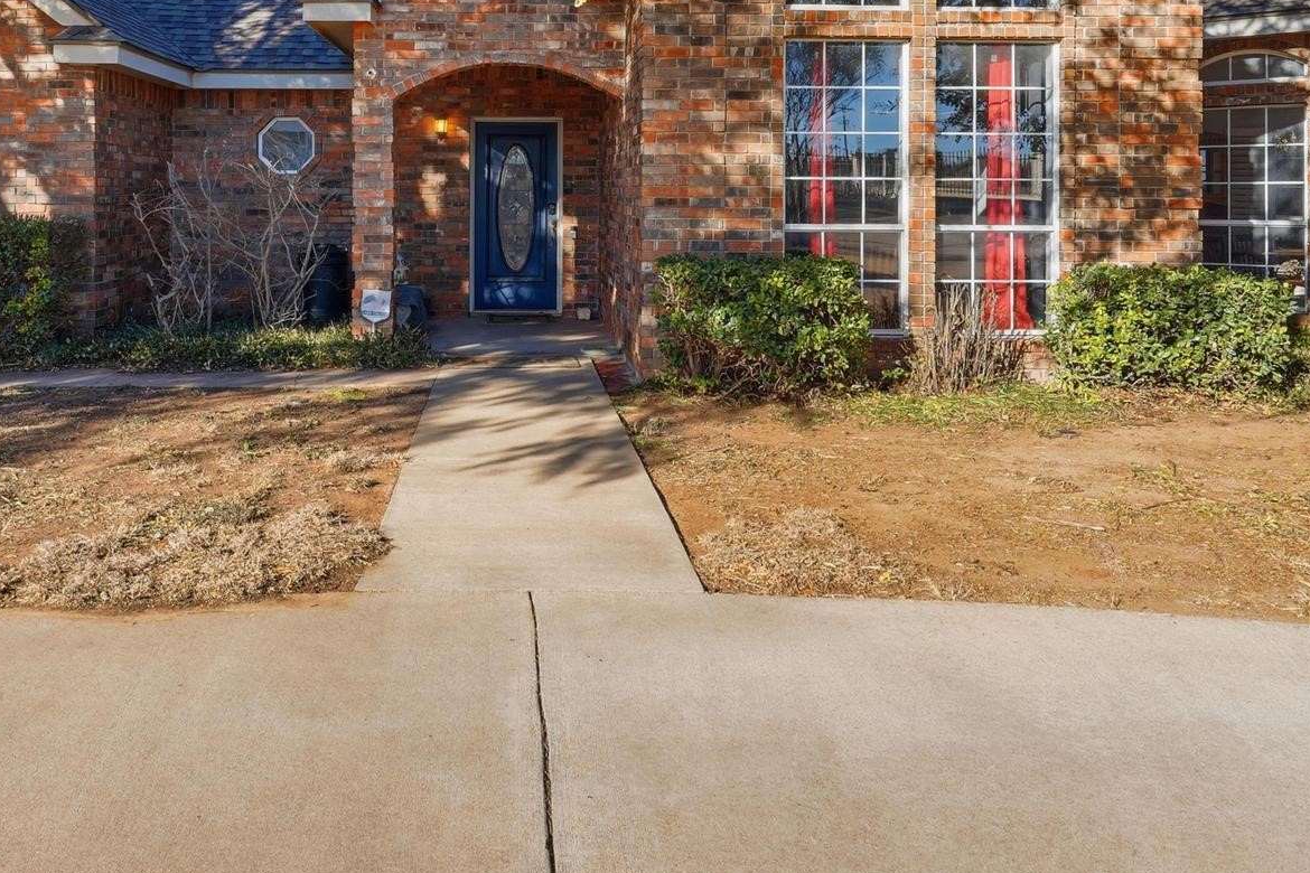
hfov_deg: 64.7
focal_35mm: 28
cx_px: 509
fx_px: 1019
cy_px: 237
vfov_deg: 45.1
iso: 200
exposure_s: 1/10000
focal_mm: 16
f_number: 9
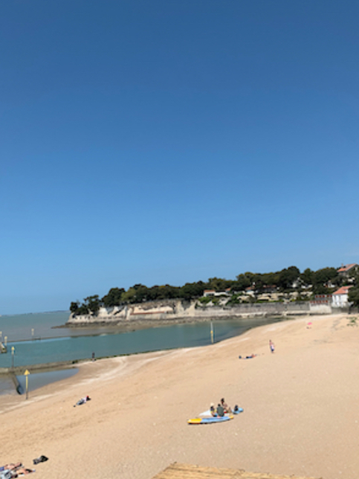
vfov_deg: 58.3
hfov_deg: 45.3
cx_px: 210
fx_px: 429
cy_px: 225
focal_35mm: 31
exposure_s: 1/3937
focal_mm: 4.25
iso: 25
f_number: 1.8
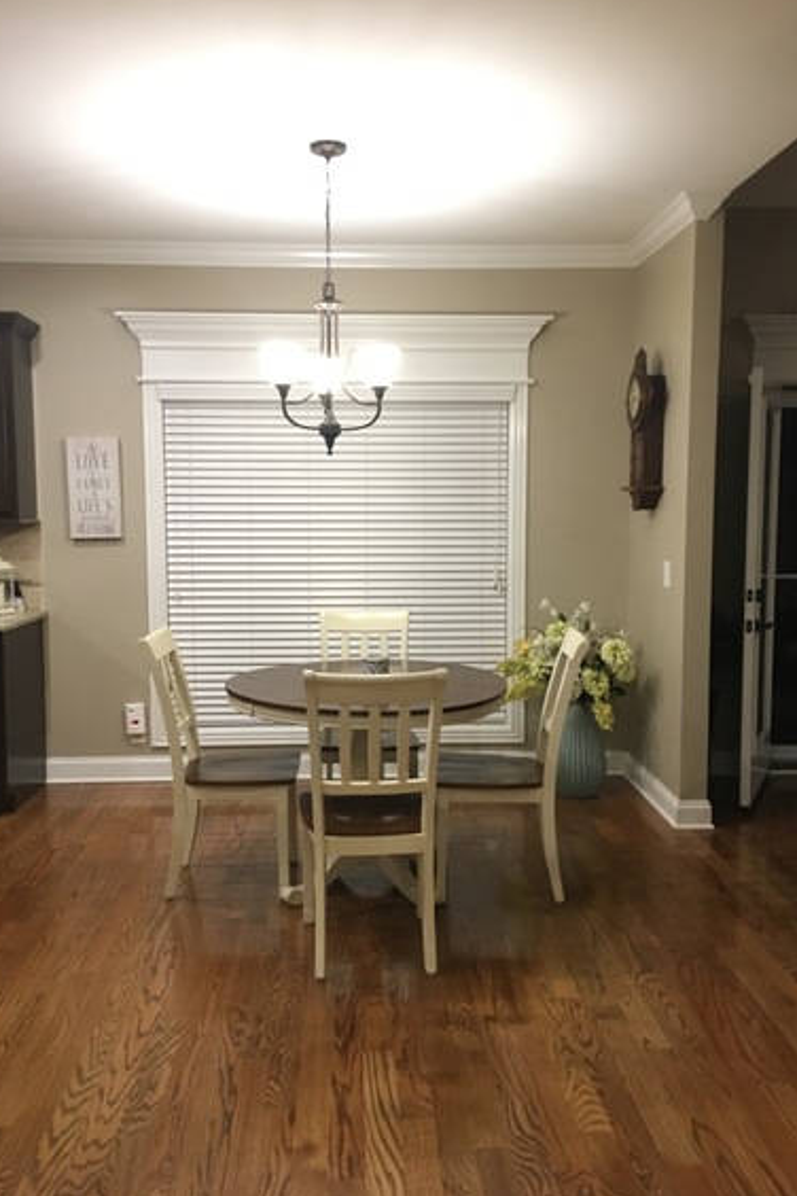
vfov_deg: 60.3
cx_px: 395
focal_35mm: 31
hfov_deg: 42.3
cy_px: 600
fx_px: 1029
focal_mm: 4.15
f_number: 2.2
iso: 200
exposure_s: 1/24
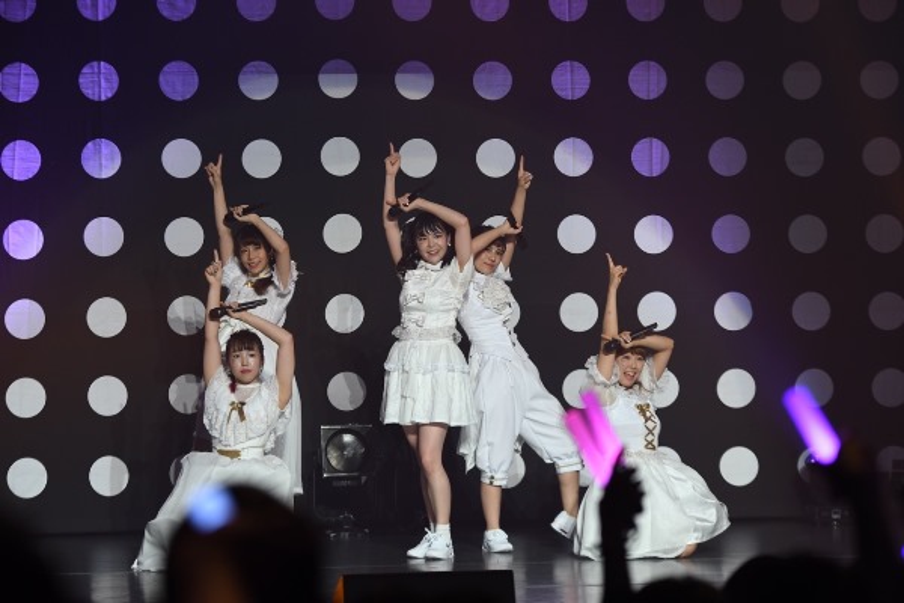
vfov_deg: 7.0
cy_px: 302
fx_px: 4896
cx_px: 452
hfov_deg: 10.5
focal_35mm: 195
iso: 720
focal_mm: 130
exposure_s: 1/320
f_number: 3.5
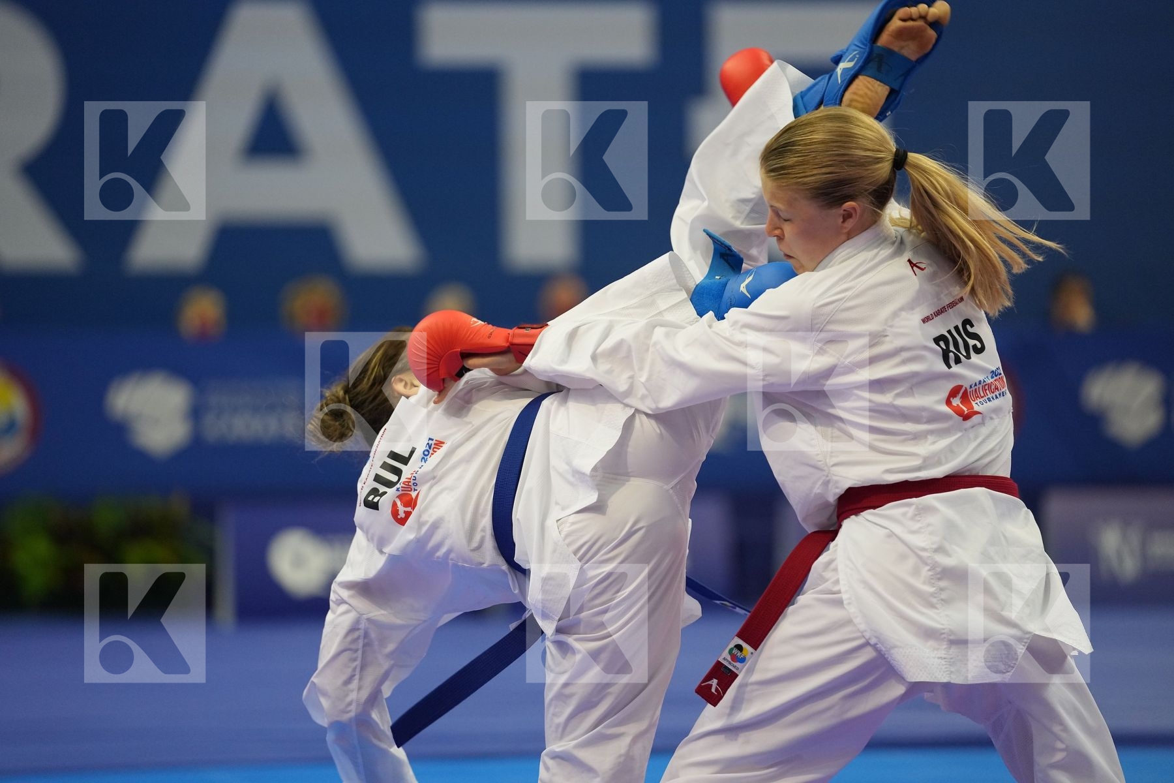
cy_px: 392
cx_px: 587
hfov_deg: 10.7
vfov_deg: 7.2
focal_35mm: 192
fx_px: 6261
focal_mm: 192
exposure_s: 1/1000
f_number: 2.8
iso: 2500
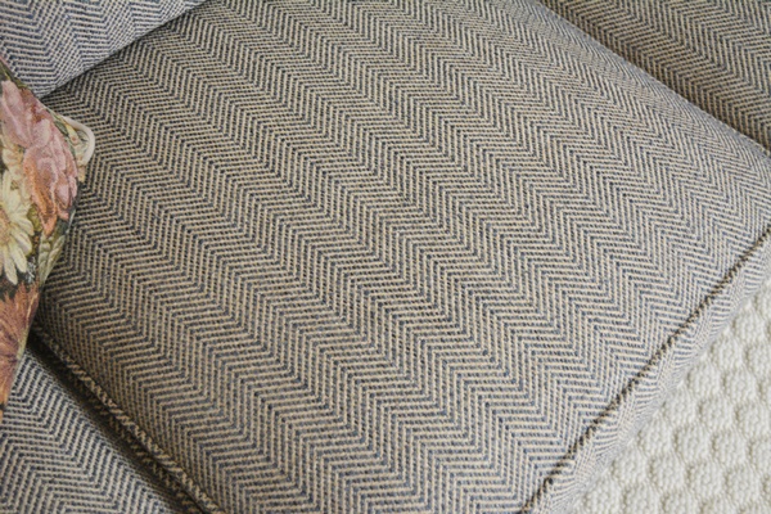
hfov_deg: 43.6
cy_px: 257
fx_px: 964
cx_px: 386
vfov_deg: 29.9
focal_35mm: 45
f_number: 4.5
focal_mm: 30
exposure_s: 1/40
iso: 800
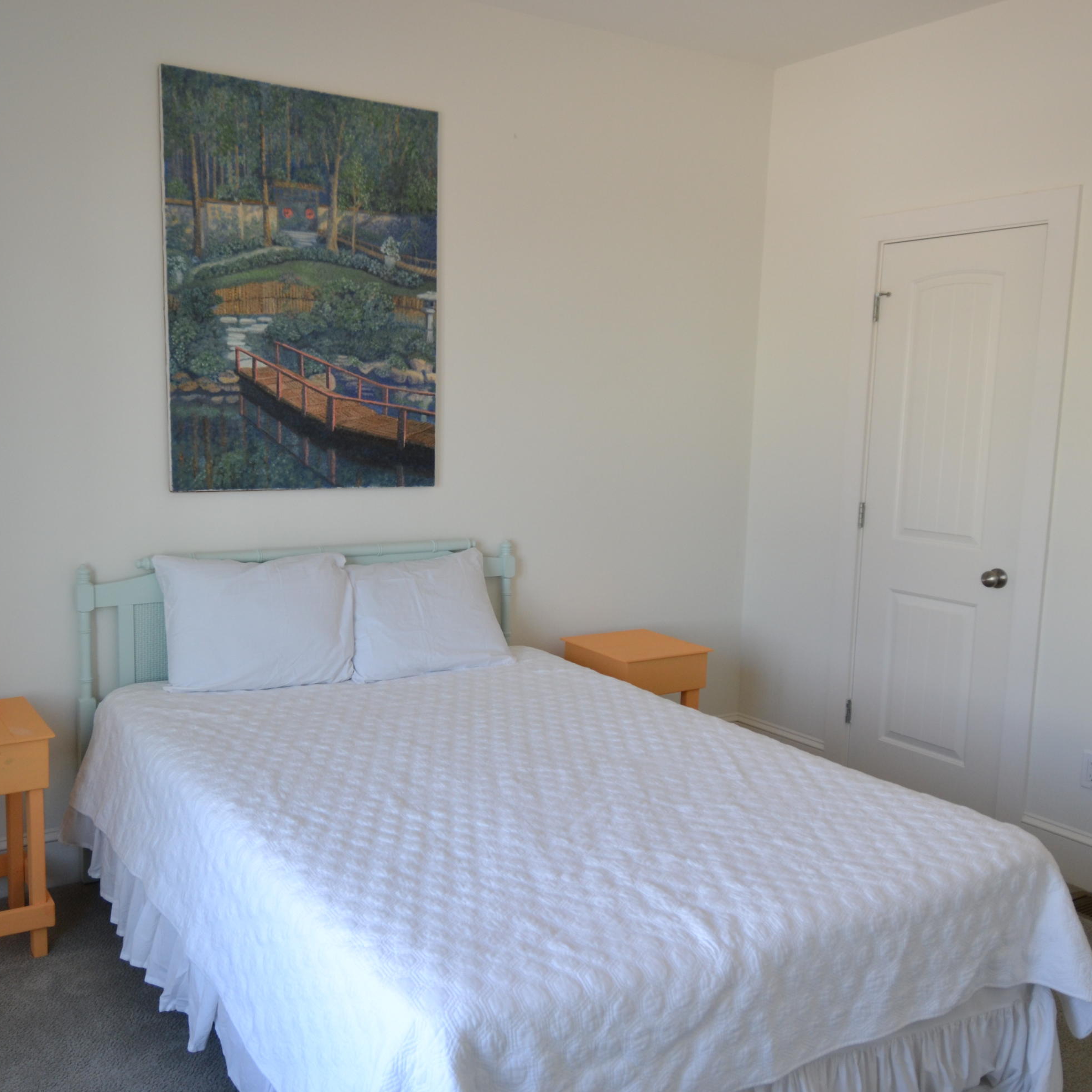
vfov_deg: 52.5
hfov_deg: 52.3
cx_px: 459
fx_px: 1106
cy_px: 549
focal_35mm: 31
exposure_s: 1/100
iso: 400
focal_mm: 16
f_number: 5
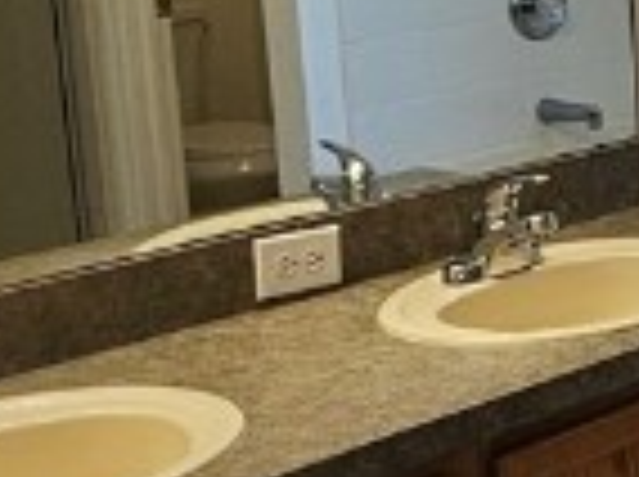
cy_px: 99
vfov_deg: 15.6
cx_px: 1120
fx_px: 1732
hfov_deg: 17.4
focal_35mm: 94
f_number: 2.2
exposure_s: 1/60
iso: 80
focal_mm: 2.2
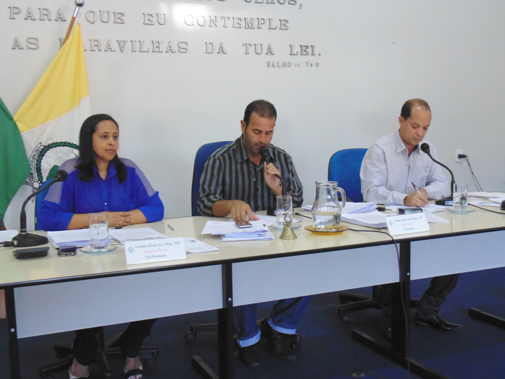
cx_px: 252
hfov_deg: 43.9
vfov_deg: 33.6
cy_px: 190
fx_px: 627
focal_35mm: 43
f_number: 3.5
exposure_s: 1/25
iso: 400
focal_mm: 7.7
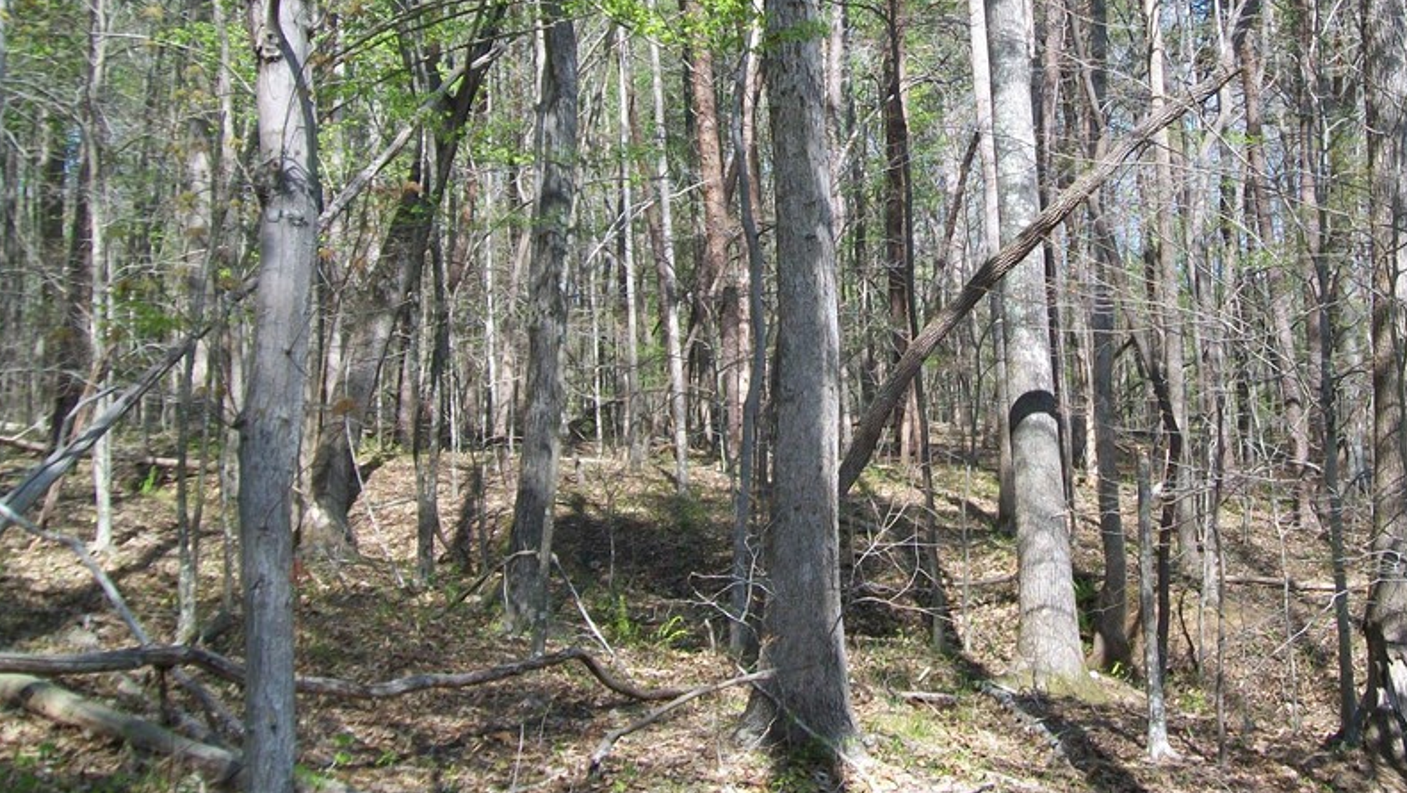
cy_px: 180
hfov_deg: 42.5
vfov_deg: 24.6
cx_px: 887
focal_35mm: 48
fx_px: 1791
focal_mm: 6.1
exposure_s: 1/400
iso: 64
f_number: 2.7
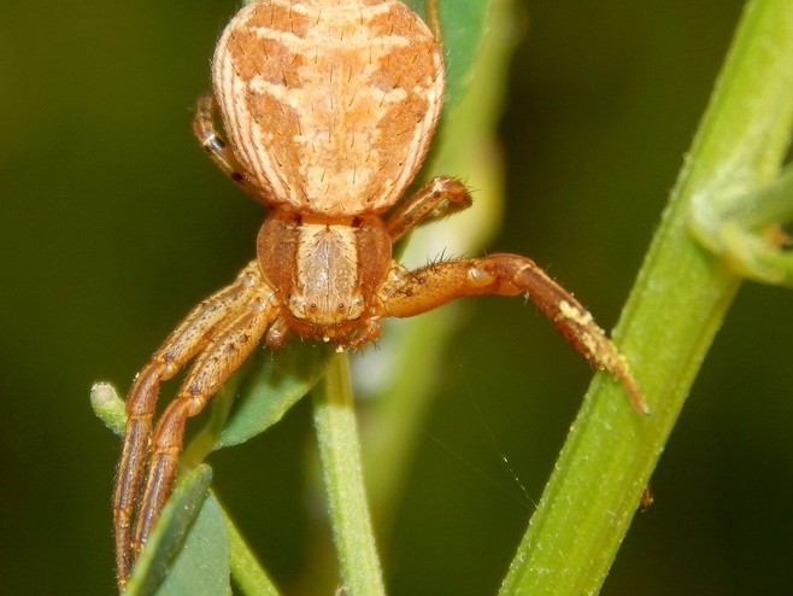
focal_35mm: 254
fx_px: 5821
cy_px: 282
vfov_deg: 5.9
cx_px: 347
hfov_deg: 7.8
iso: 125
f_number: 10.9
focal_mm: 37.1
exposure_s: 1/160
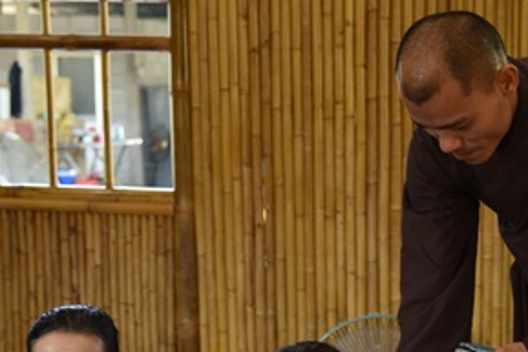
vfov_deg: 13.7
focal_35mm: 99
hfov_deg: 20.2
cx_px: 466
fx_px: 1453
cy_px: 321
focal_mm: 44
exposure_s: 1/60
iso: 400
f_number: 4
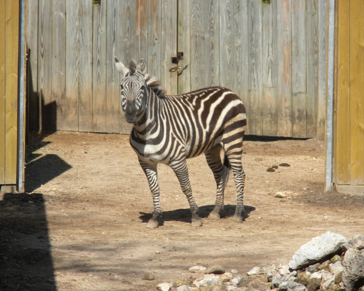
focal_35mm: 272
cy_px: 145
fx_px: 2930
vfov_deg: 5.7
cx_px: 178
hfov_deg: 7.1
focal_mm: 46.2
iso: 147
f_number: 5.3
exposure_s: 1/1022
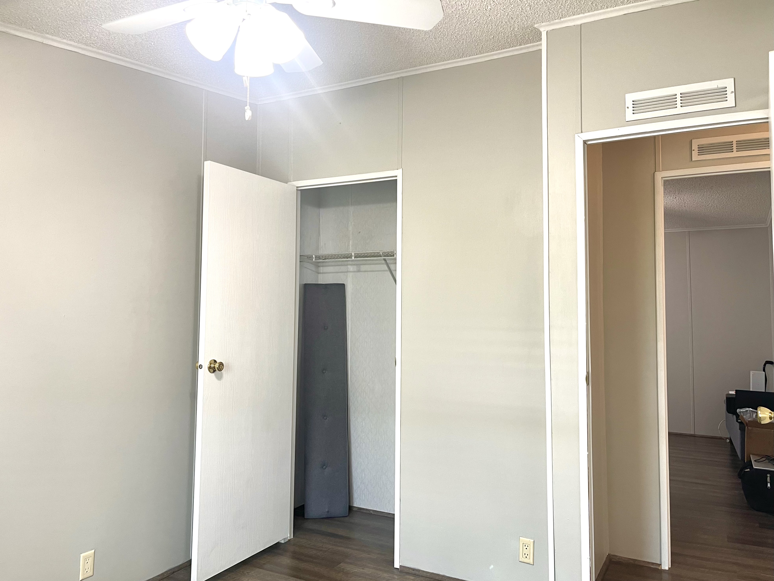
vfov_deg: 54.9
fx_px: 559
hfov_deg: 69.4
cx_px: 387
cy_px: 290
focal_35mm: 25
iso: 80
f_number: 1.6
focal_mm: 5.1
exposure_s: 1/60
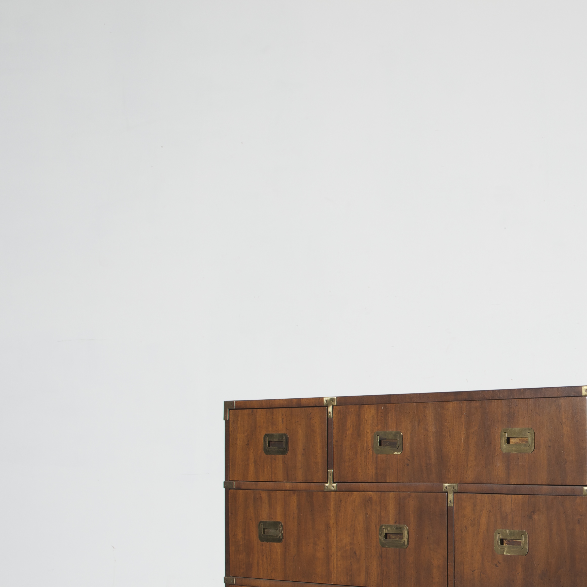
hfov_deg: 17.9
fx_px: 1821
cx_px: 564
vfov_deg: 18.2
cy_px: 414
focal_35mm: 95
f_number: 6.3
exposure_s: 1/125
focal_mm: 35
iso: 100
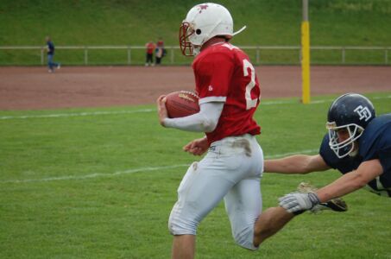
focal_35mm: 105
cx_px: 196
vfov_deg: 13.0
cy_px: 130
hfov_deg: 19.5
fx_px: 1138
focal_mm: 70
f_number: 4
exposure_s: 1/1000
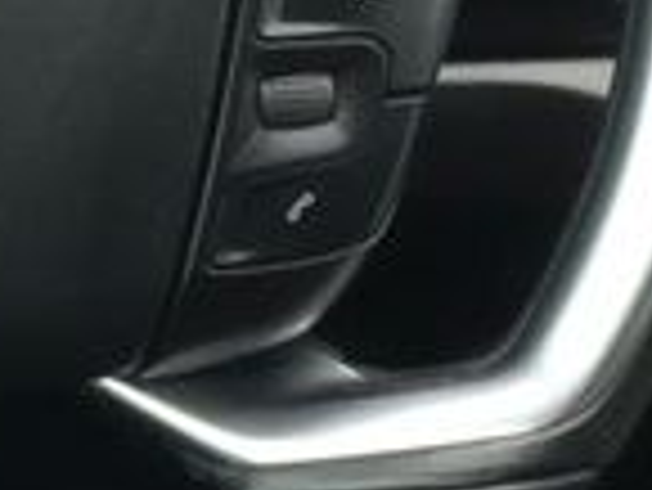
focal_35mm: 219
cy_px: -198
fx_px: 4128
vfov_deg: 6.7
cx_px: 148
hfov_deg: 9.0
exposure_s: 1/80
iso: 400
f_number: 5.6
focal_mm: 5.5
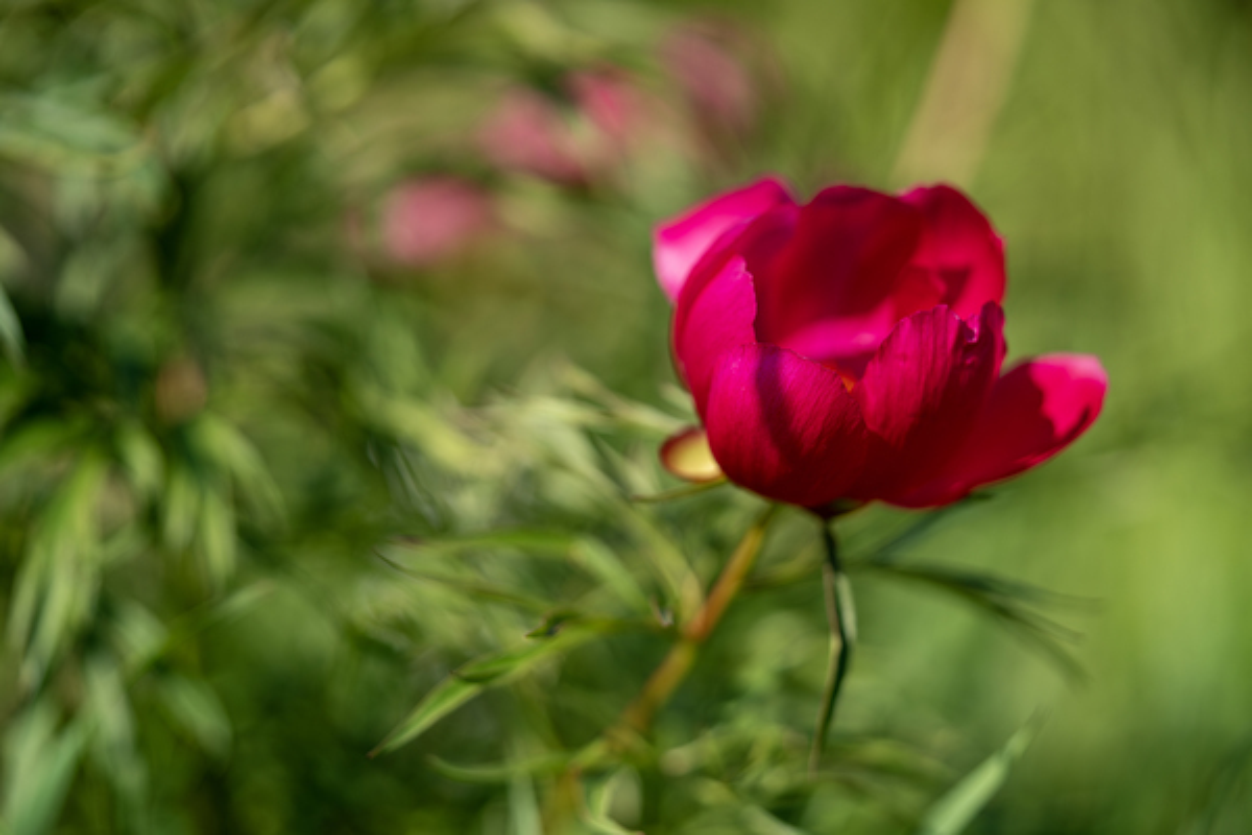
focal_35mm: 90
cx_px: 626
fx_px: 3130
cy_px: 418
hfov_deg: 22.6
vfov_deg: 15.2
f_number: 2.8
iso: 200
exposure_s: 1/1600
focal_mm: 90
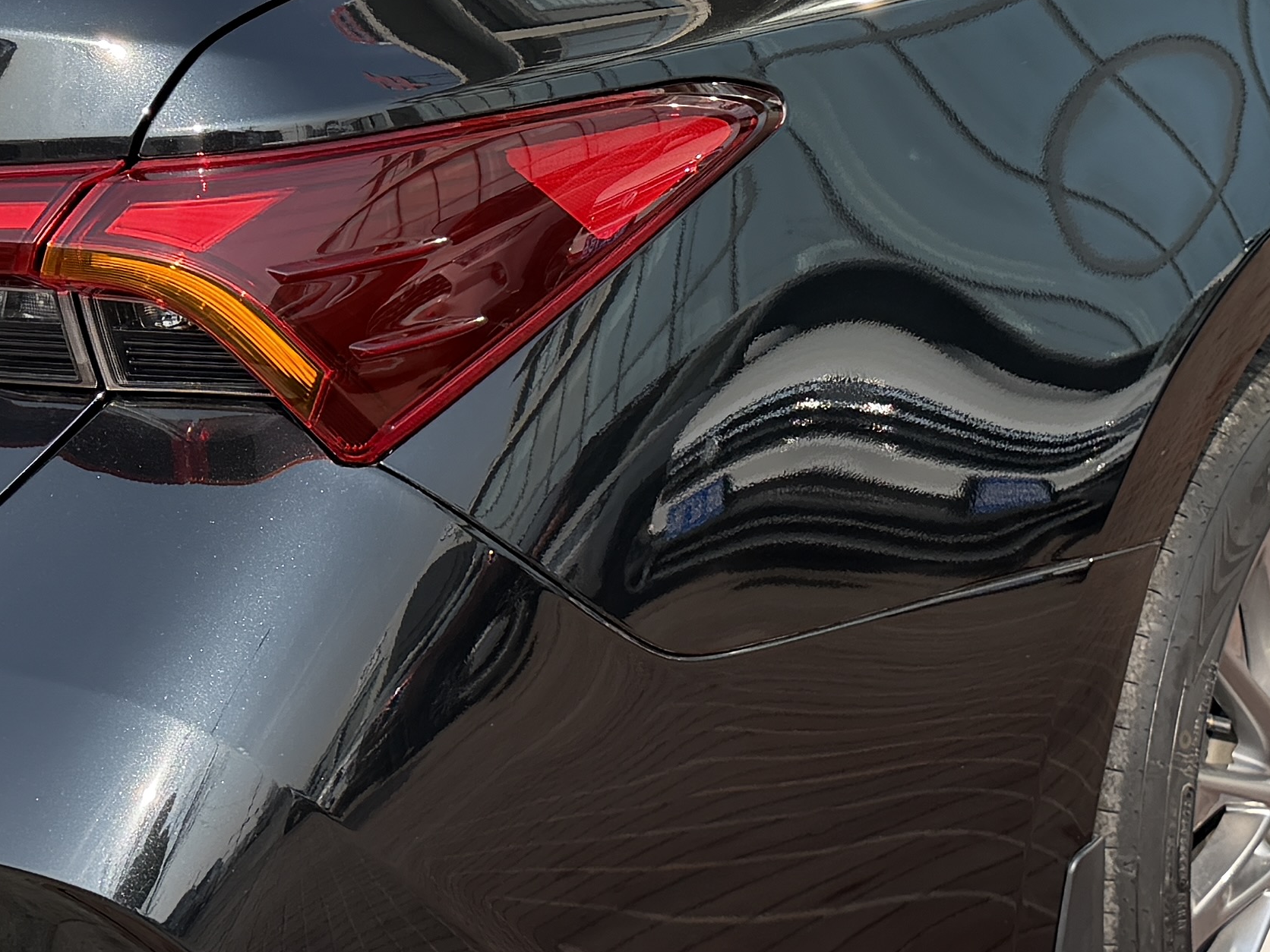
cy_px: 87
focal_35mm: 82
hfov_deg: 23.8
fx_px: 3008
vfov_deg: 17.7
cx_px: 515
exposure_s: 1/2445
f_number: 1.78
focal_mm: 6.76
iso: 100
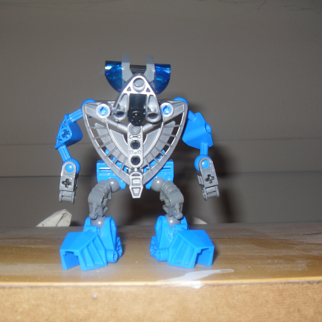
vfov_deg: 40.9
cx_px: 139
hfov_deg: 40.8
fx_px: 431
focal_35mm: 41
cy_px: 161
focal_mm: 6.3
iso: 100
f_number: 2.8
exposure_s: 1/45
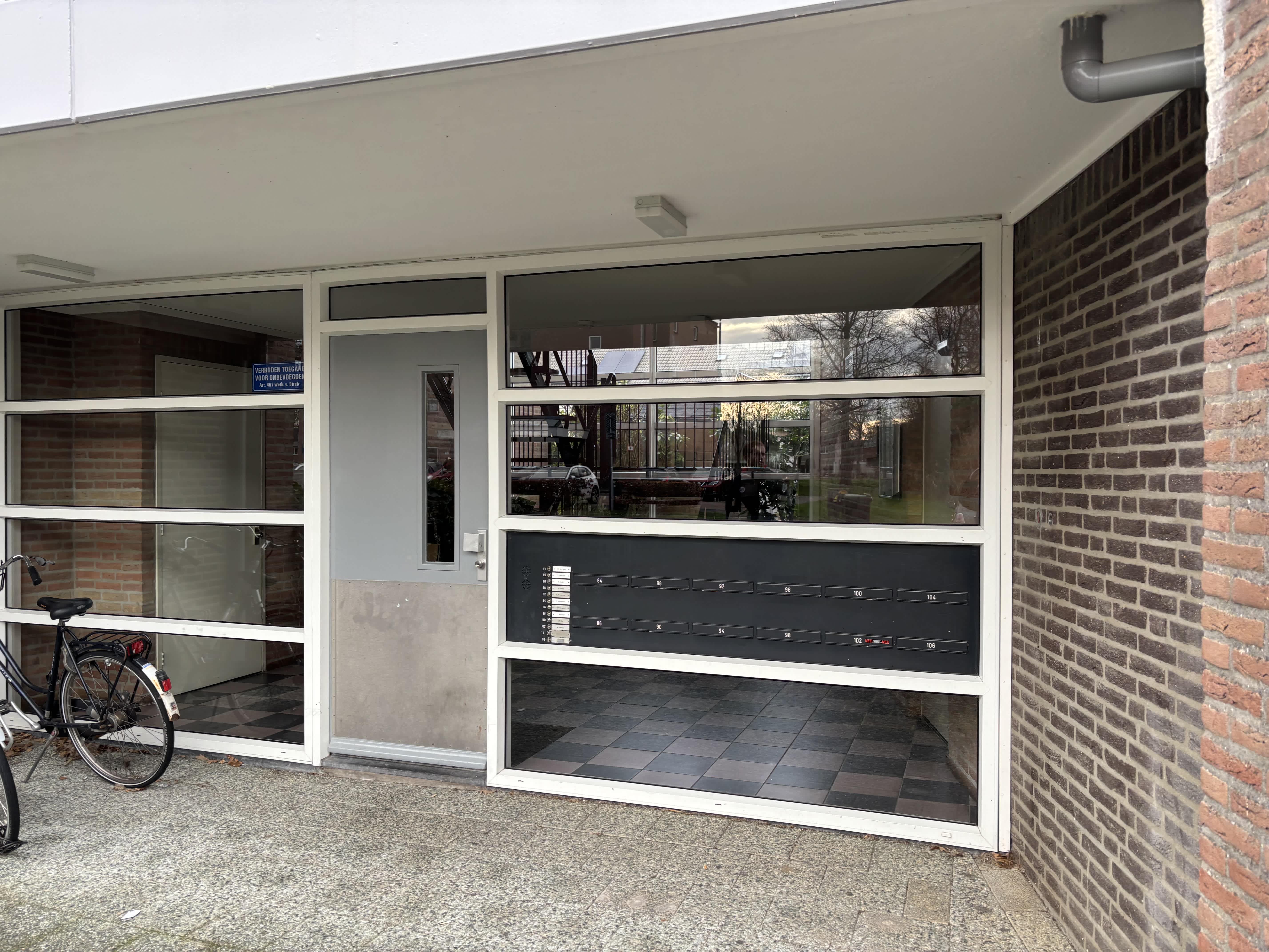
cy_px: 476
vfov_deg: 53.1
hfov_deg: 67.3
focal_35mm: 26
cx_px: 634
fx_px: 953
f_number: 1.6
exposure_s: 1/121
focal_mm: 6
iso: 32
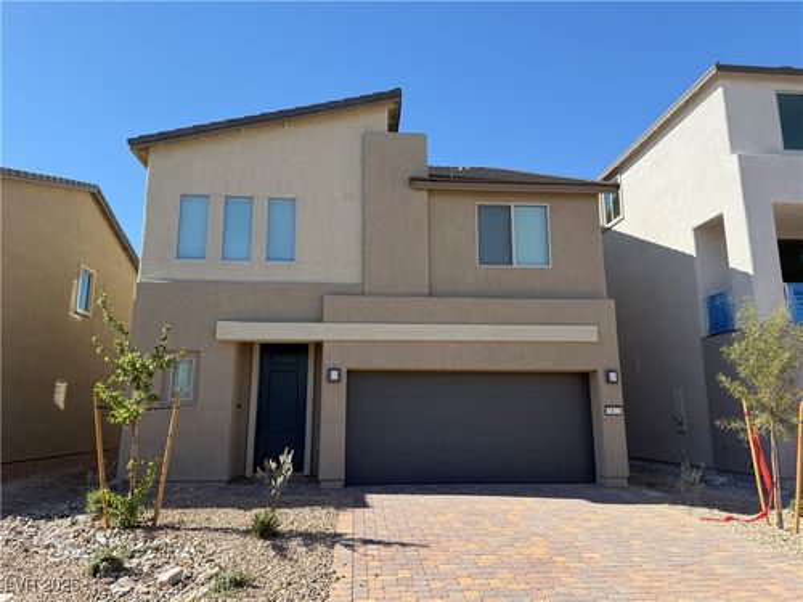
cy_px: 301
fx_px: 557
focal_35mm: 24
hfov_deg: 71.6
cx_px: 402
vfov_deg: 56.8
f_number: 1.78
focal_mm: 6.76
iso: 80
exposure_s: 1/2611
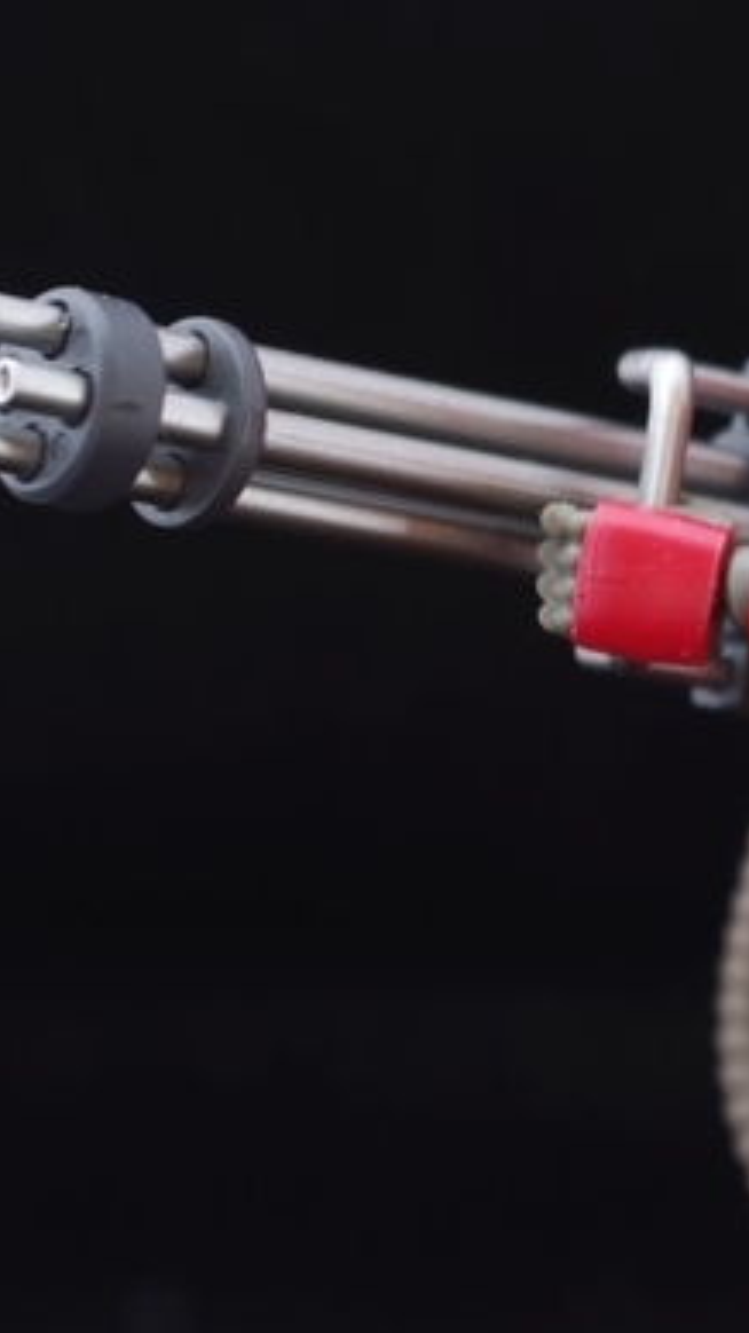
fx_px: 5866
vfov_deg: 13.0
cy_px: 763
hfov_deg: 7.2
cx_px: 1166
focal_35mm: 166
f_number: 5.6
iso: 100
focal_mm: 40
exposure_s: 2.5
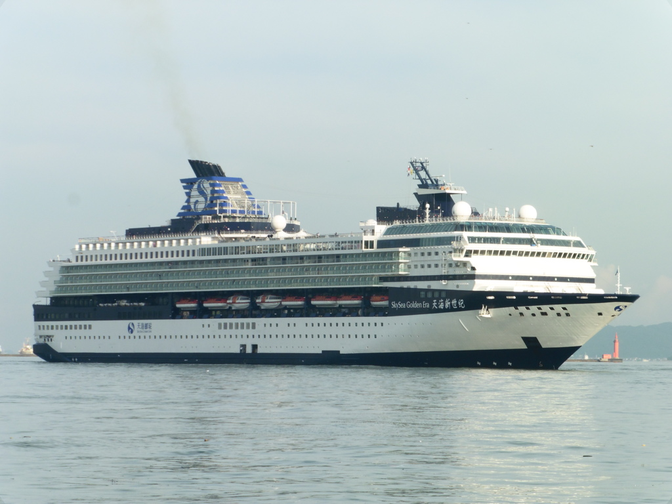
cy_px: 252
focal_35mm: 154
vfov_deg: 9.6
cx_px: 336
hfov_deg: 12.8
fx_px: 2990
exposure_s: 1/200
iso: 100
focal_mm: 27.6
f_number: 6.3
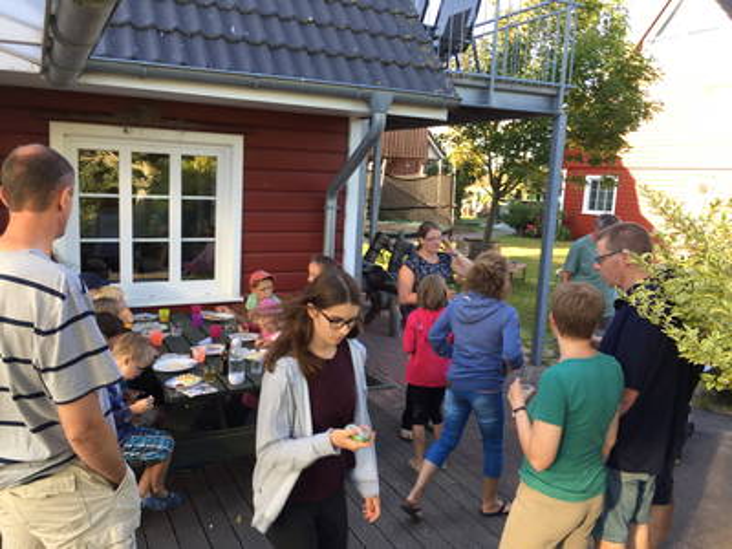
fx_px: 613
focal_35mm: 29
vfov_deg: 48.2
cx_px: 366
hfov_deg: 61.7
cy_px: 274
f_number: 2.2
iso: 32
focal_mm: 4.15
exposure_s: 1/102
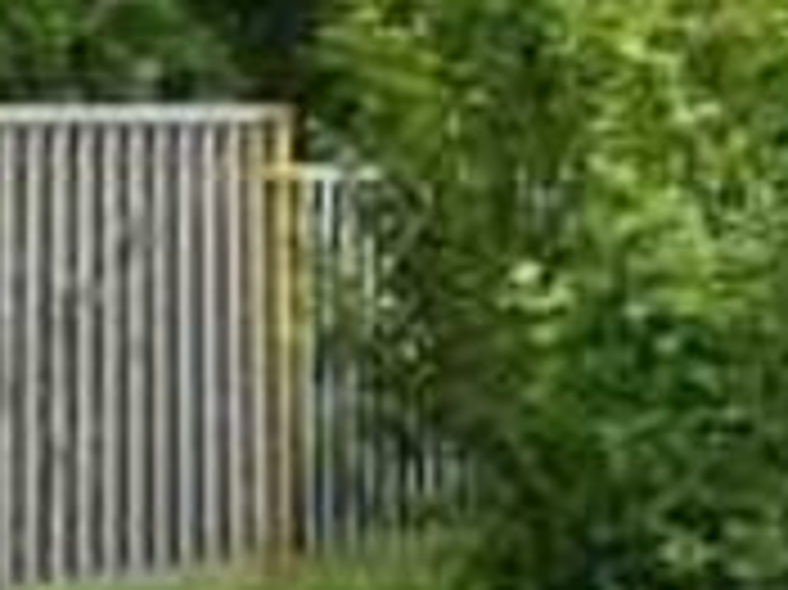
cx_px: 982
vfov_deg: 7.7
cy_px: 45
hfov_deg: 10.1
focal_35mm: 192
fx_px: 4368
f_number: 3.5
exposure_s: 1/500
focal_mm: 5.05
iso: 80
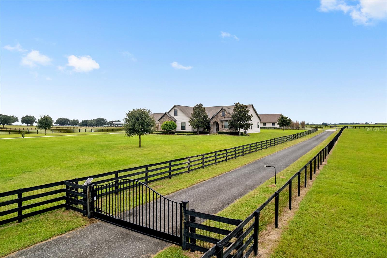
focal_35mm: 22
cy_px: 129
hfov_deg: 78.6
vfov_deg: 57.2
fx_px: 236
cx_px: 194
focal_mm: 8.38
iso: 120
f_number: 2.8
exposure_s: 1/1250
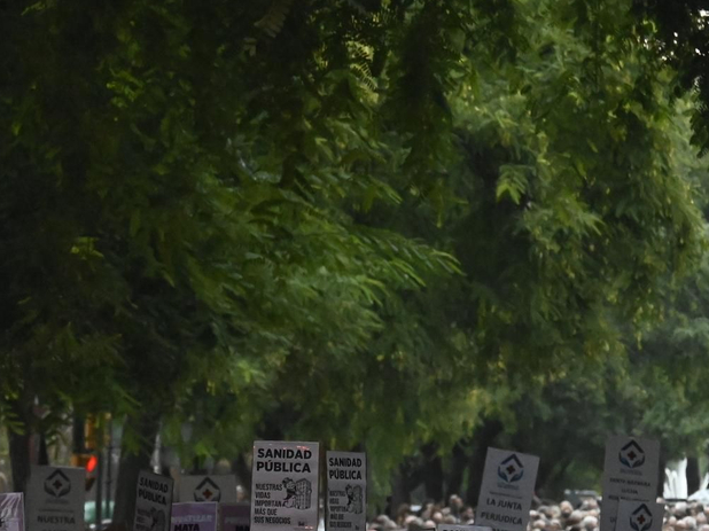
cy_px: 493
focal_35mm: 523
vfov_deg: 2.8
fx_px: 10708
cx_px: 274
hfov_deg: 3.8
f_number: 5.6
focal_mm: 140
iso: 5000
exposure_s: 1/125
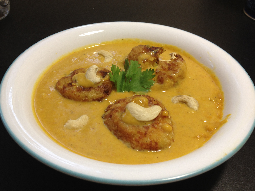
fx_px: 258
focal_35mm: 35
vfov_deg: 40.7
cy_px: 96
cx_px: 128
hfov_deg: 52.6
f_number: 2.4
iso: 80
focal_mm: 4.28
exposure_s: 1/20
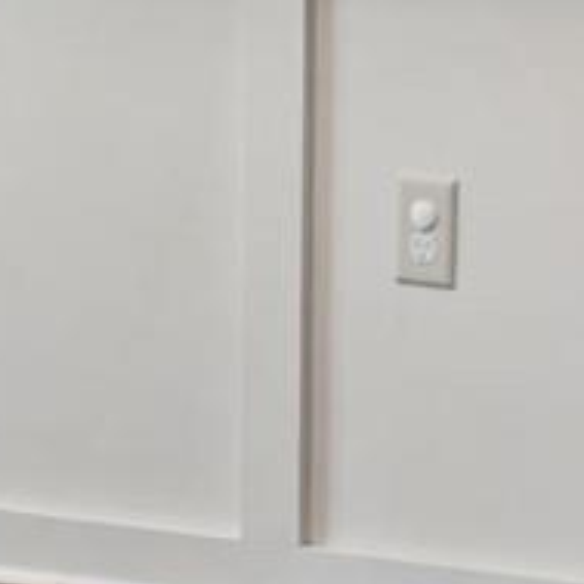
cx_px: 649
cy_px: -698
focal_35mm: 270
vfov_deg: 6.3
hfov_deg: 6.5
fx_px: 5154
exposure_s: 1/60
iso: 1600
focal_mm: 18
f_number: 4.5
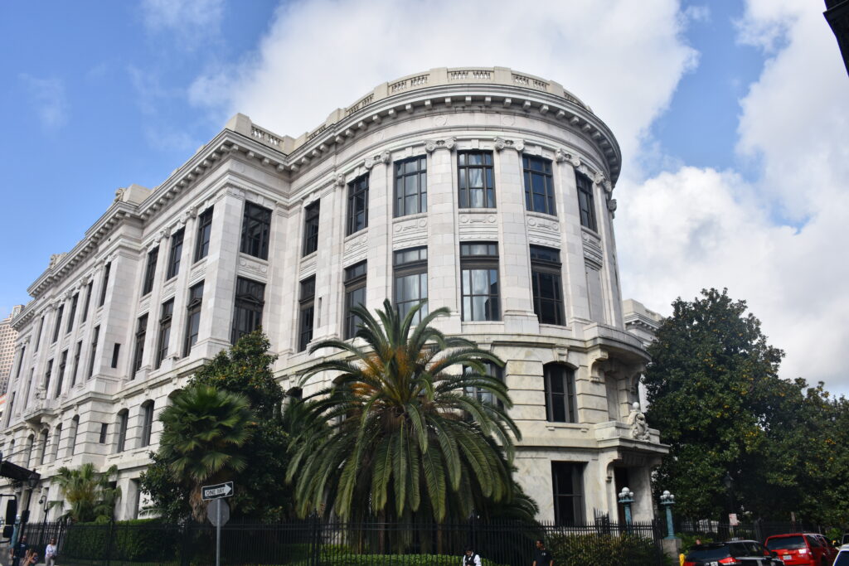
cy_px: 283
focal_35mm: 27
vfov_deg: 47.9
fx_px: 637
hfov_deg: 67.4
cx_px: 424
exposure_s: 1/500
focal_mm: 18
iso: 160
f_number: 8
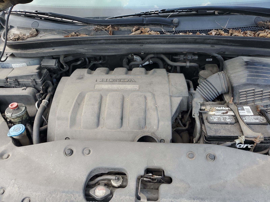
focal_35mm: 26
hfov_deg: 67.3
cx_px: 135
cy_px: 101
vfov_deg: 53.1
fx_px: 203
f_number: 1.5
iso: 50
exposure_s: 1/192
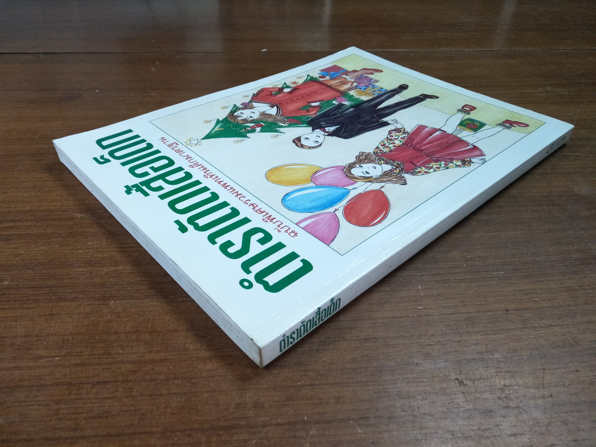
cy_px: 224
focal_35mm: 20
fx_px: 344
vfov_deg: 66.0
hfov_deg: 81.7
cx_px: 298
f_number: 2.2
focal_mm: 3.46
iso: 191
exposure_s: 1/33
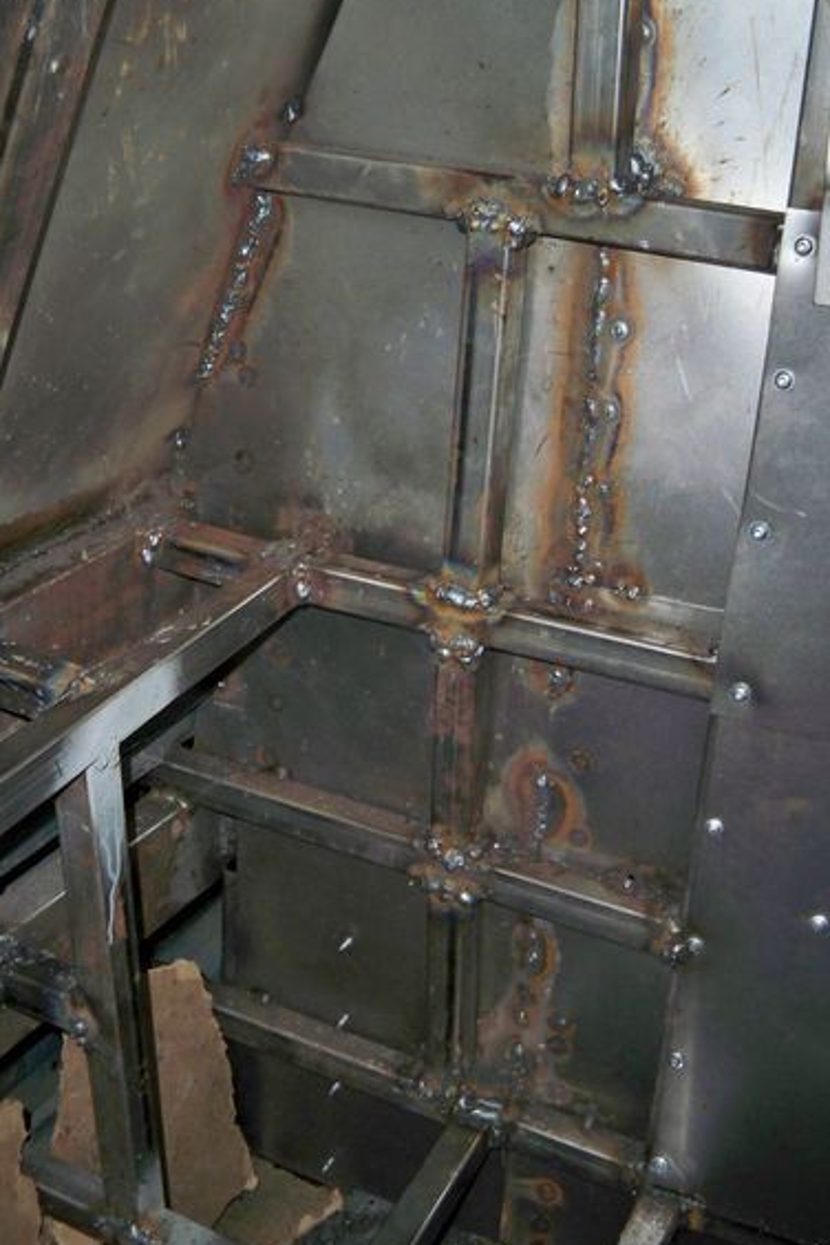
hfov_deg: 31.9
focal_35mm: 42
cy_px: 656
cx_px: 383
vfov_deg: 46.4
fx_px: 1452
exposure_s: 1/30
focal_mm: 7.9
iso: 200
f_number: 3.1
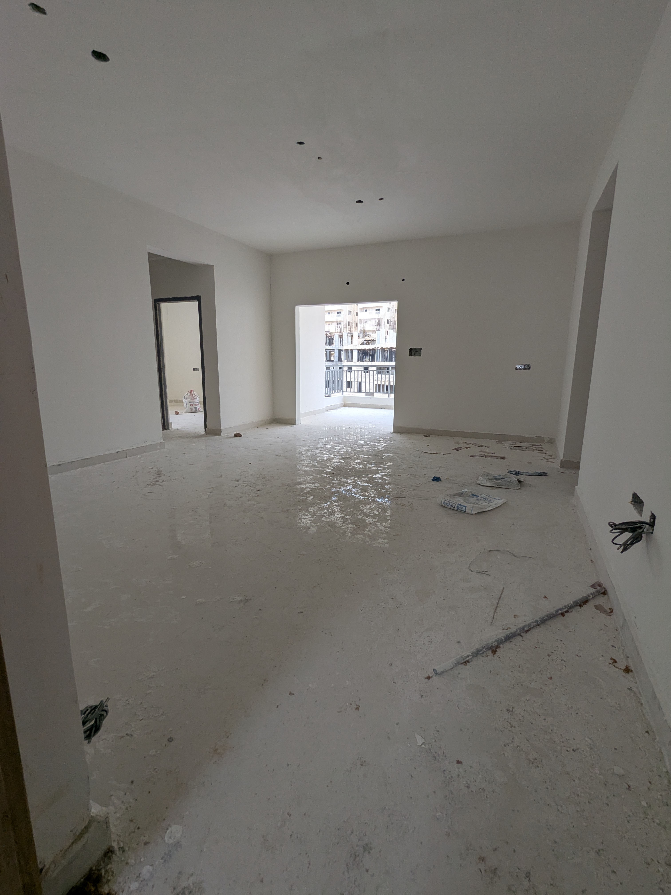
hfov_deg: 78.1
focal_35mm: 16
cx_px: 336
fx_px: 414
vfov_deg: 94.5
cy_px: 448
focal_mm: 2.35
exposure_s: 1/417
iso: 48
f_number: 2.2
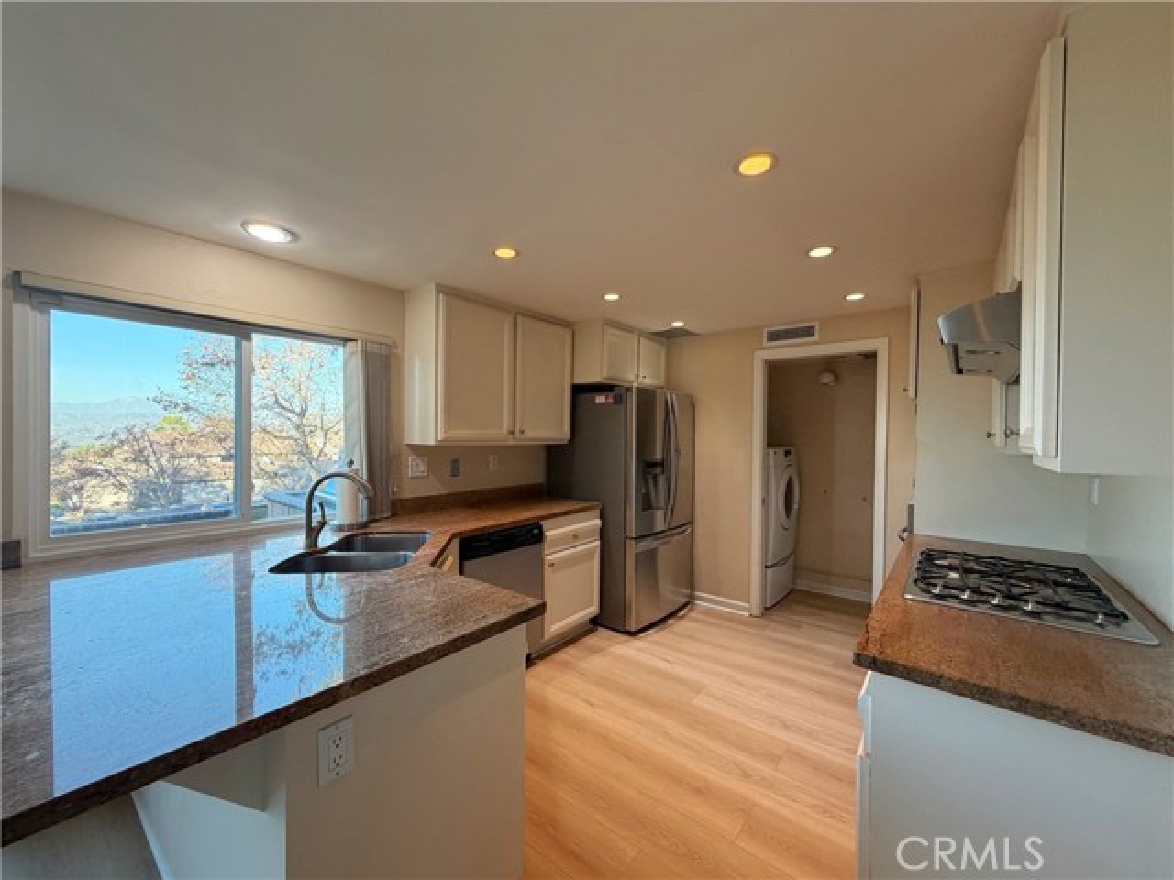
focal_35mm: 14
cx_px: 587
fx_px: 475
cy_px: 440
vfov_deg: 85.7
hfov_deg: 102.1
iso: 160
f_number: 2.2
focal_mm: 2.22
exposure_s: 1/120
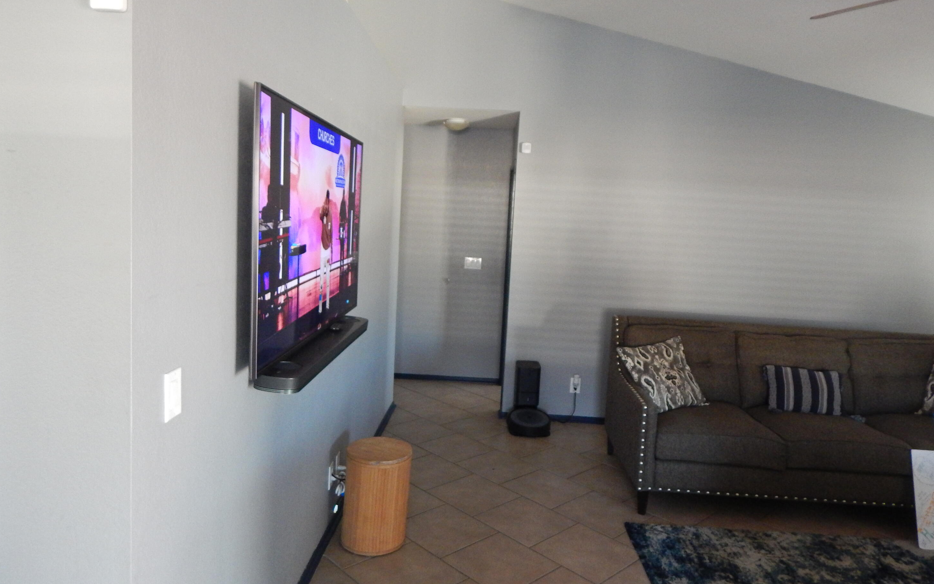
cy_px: 270
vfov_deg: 51.0
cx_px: 467
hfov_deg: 74.8
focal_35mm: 24
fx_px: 611
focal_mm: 4
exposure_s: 1/15
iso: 500
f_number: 3
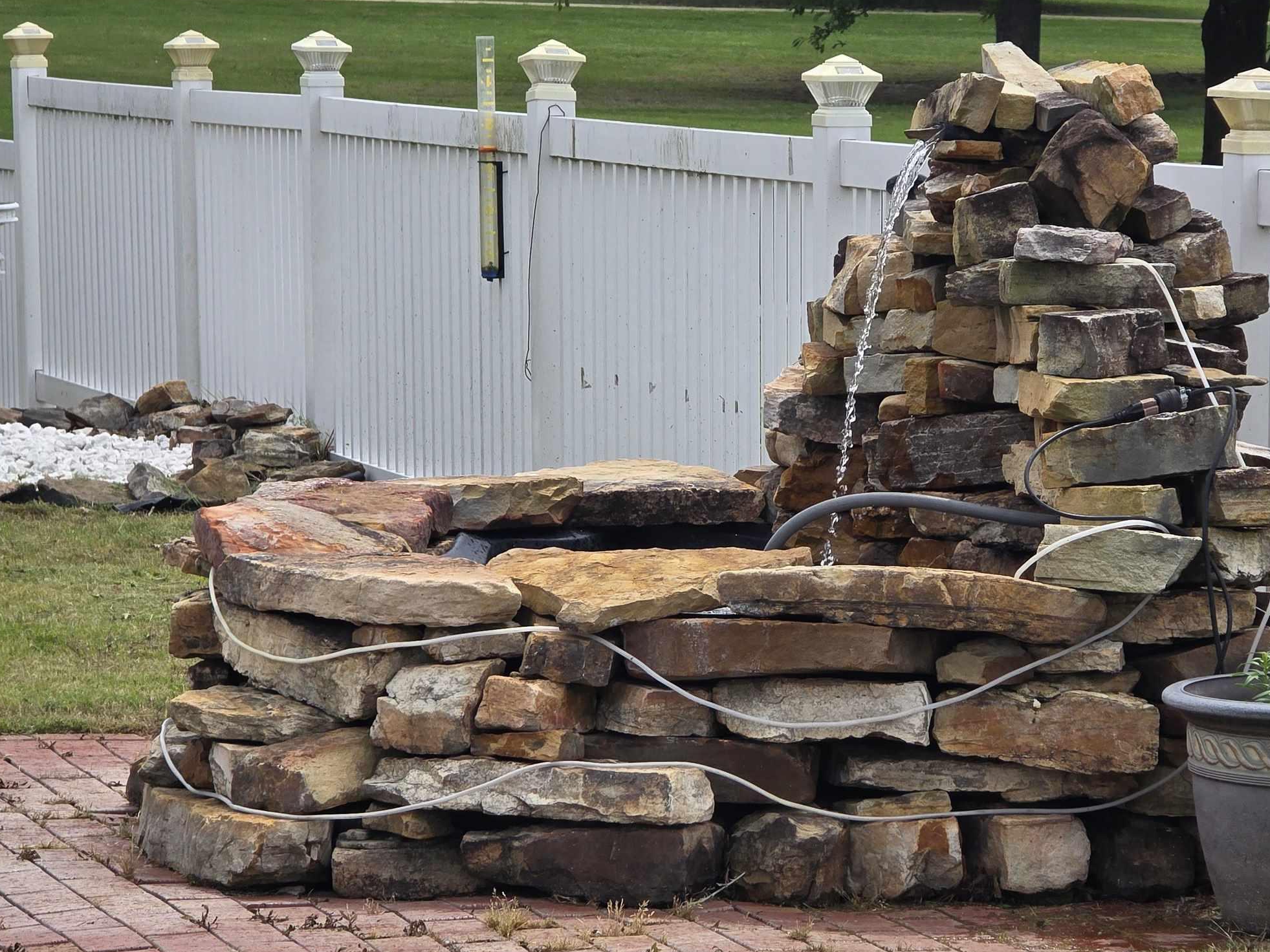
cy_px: 460
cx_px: 874
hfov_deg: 11.0
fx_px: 6603
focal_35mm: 180
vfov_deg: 8.2
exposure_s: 1/1114
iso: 64
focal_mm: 18.6
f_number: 3.4
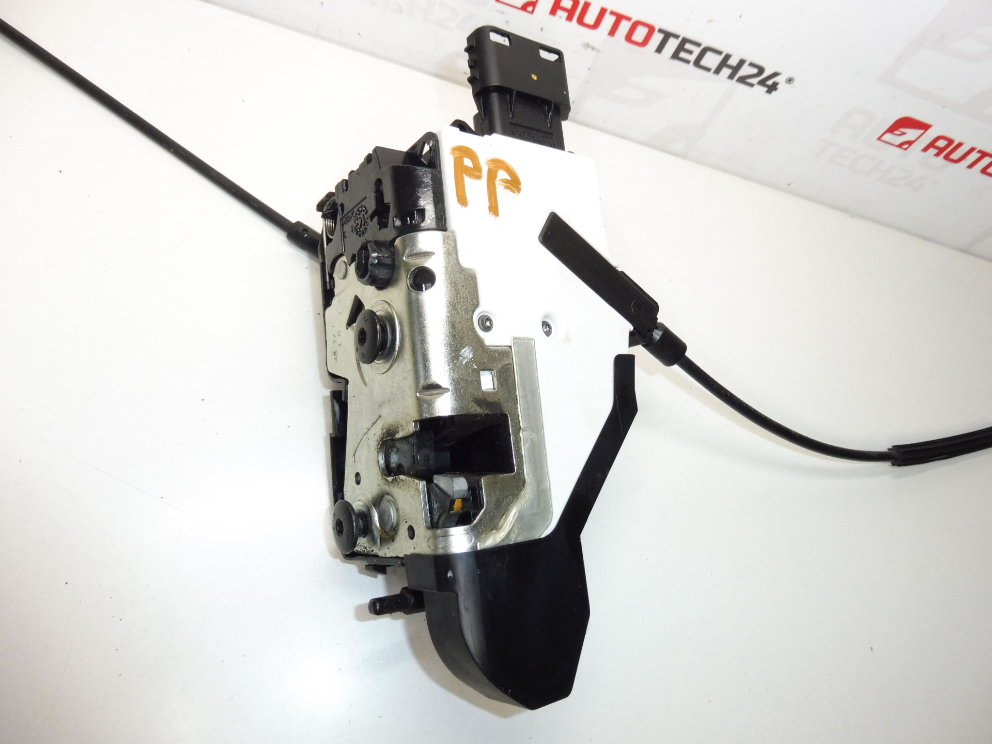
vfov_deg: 54.9
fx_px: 716
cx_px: 496
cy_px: 372
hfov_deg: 69.4
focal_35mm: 25
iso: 200
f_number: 3.5
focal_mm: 4.4
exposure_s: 1/125
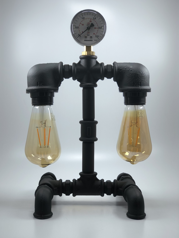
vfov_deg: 33.8
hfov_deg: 25.7
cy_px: 119
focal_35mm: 57
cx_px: 90
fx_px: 393
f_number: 2.8
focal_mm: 6.6
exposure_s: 1/102
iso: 20
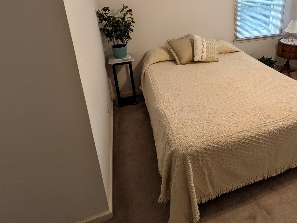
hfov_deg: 66.7
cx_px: 207
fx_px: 215
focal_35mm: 25
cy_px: 53
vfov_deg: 52.3
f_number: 2.2
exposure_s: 1/60
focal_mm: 1.83
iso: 50
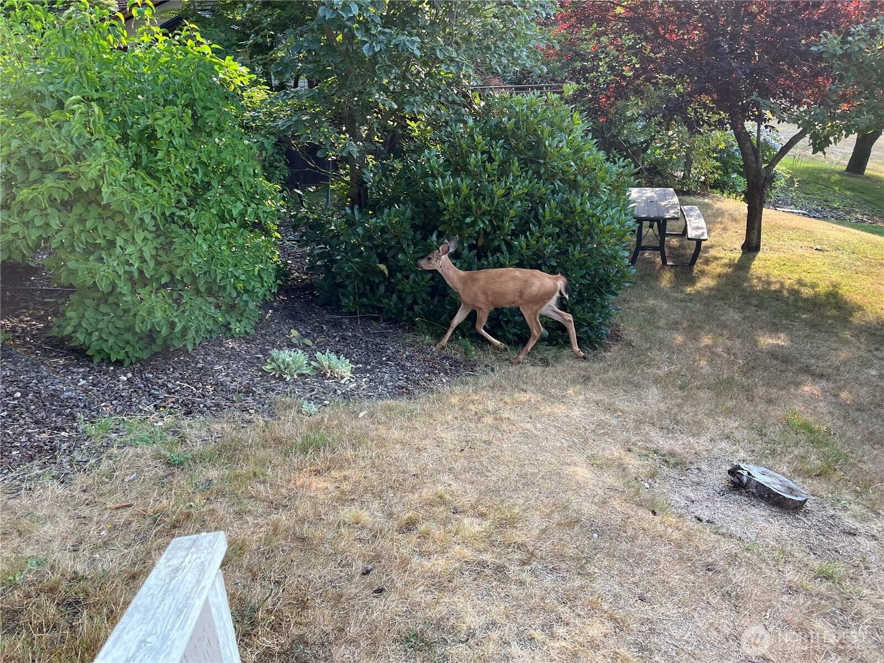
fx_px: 664
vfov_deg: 53.1
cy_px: 332
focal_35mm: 26
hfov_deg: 67.3
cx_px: 442
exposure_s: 1/374
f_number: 1.6
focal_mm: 5.1
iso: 50
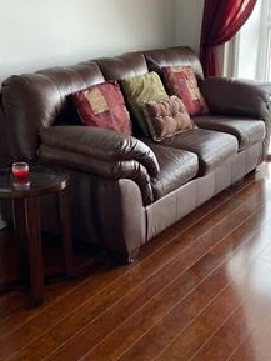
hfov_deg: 27.1
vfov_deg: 35.5
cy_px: 180
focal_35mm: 54
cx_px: 135
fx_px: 563
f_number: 1.8
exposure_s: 1/121
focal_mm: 4.25
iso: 100
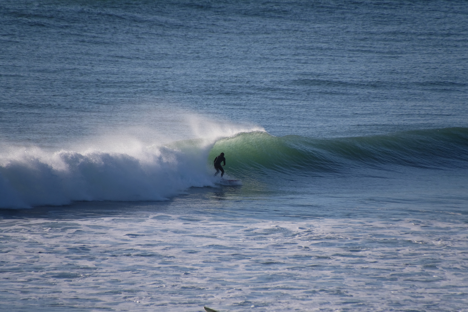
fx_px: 7800
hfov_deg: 3.4
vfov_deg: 2.3
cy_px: 156
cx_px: 234
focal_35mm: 600
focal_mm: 400
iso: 400
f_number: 6.3
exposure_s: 1/2000
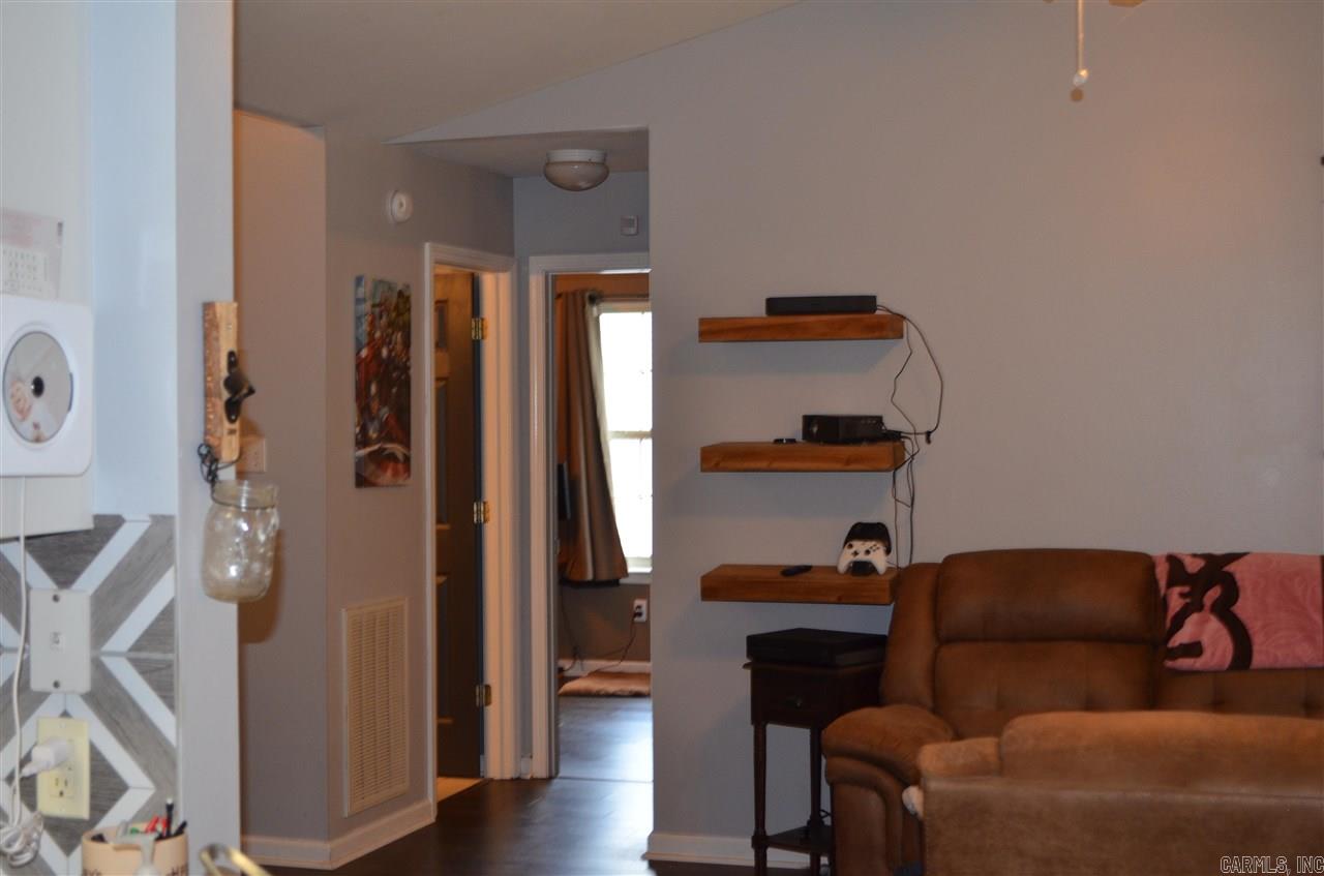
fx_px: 1926
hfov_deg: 37.9
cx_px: 662
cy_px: 438
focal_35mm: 52
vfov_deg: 25.6
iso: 720
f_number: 5
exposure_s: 1/60
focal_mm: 35
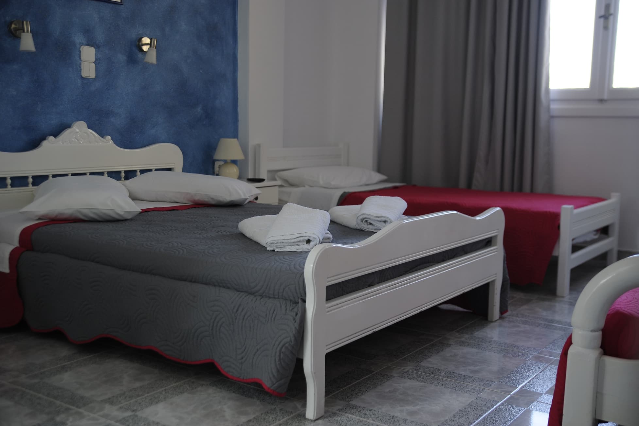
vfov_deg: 31.2
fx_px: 763
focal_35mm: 43
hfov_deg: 45.4
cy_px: 212
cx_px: 322
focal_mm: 42
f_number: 3.2
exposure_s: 1/160
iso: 800
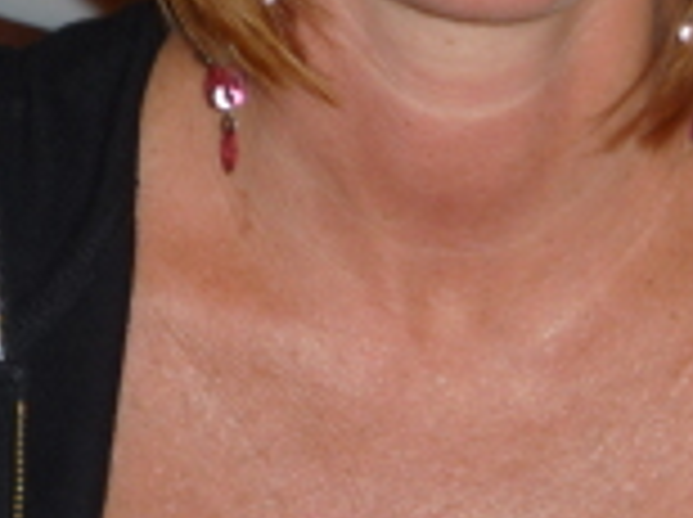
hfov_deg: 11.6
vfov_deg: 8.7
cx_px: 882
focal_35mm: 167
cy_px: -182
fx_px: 3338
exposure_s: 1/40
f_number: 5.2
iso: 100
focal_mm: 10
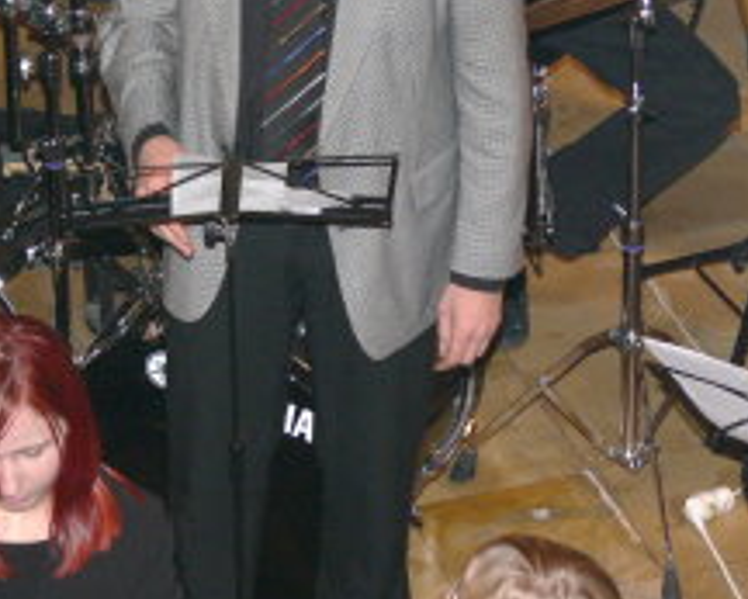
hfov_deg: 8.2
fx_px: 5183
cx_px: 185
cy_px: 95
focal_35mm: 234
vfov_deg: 6.6
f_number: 4
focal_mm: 25
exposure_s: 1/30
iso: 100
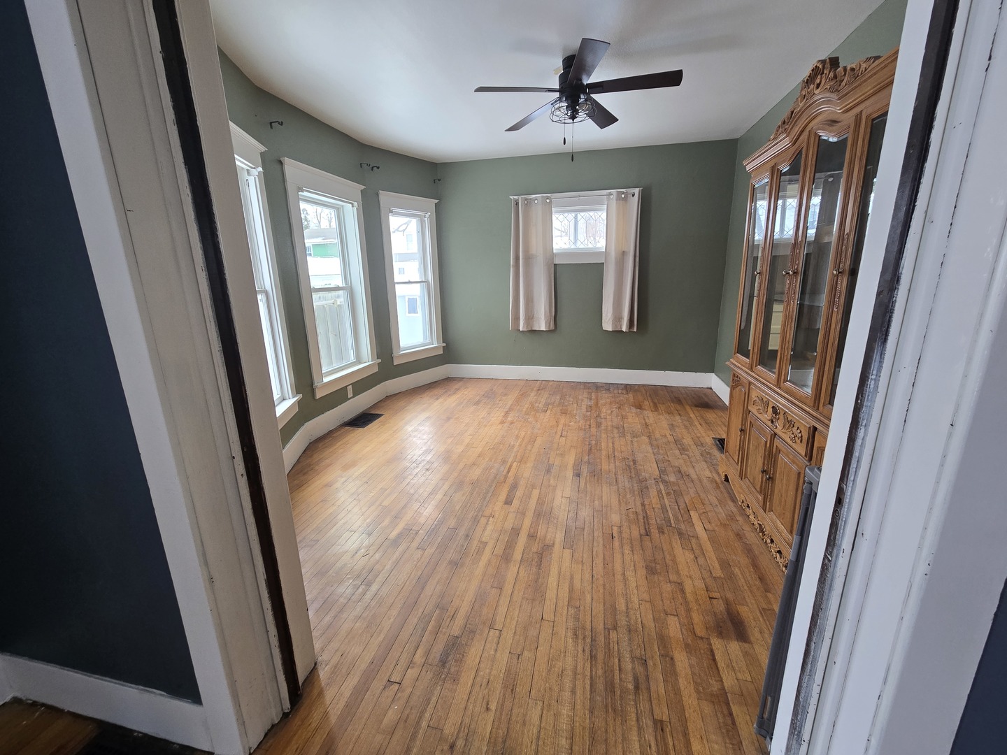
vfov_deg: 89.9
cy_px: 378
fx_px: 378
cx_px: 504
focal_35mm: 13
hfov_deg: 106.2
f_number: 2.2
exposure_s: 1/60
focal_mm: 2.2
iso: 125
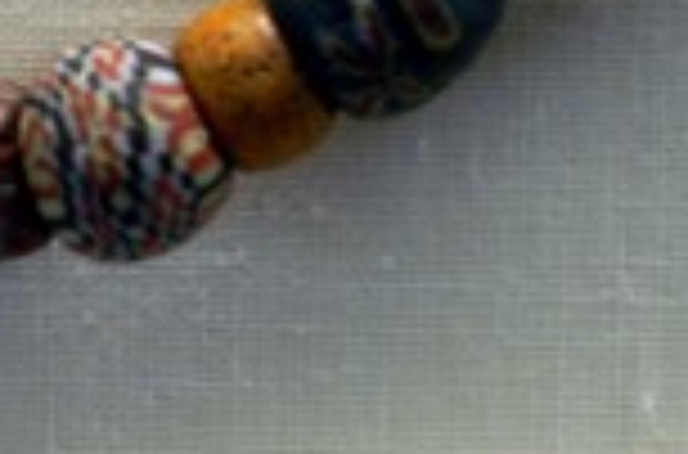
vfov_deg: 4.0
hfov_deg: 5.9
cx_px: -328
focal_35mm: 344
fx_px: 6554
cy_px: 211
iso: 400
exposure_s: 1/20
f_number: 9.5
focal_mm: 70
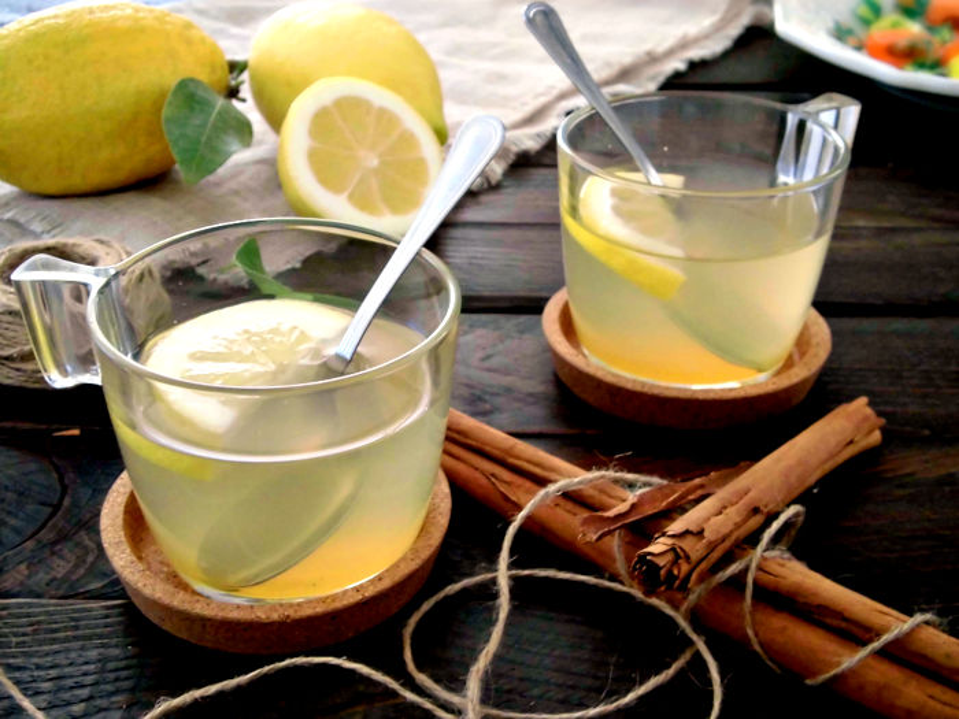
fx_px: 1302
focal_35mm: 47
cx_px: 480
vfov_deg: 30.9
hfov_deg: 40.4
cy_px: 360
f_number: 3.4
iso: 400
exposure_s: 1/25
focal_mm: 8.3
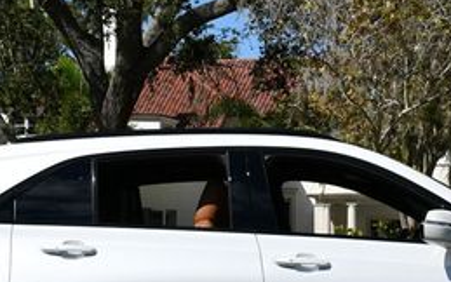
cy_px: 193
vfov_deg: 10.4
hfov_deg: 16.5
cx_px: 333
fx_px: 1549
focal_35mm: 126
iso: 100
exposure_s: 1/400
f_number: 10
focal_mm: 25
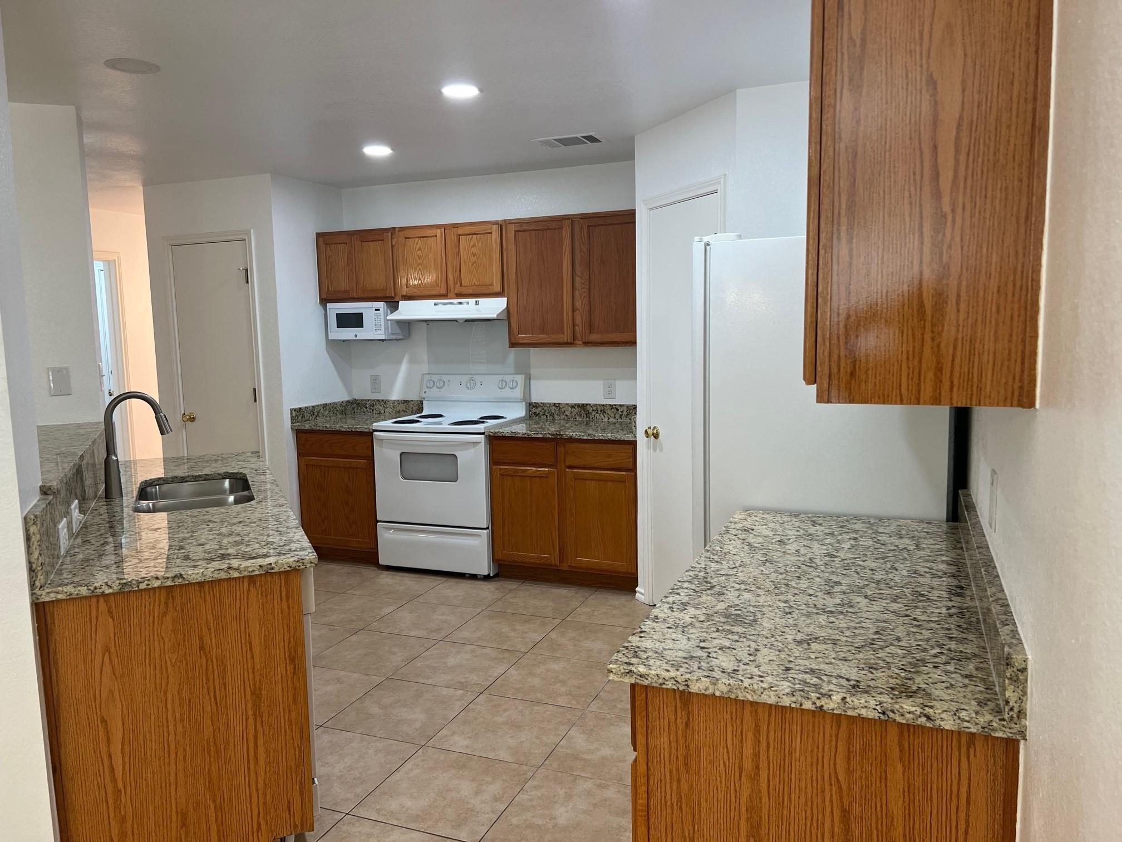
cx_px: 561
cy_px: 421
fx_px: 843
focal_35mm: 26
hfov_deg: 67.3
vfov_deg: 53.1
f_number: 1.5
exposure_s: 1/120
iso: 100
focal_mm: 5.7
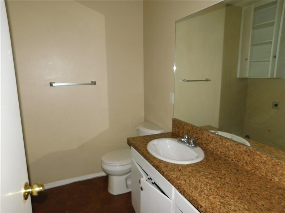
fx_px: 189
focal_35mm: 23
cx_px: 142
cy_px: 106
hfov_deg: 73.9
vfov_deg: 58.9
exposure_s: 1/30
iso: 200
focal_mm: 4
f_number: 3
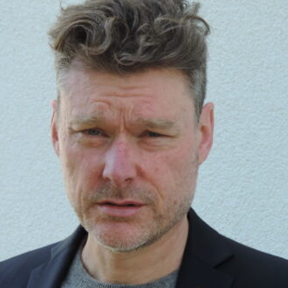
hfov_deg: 8.3
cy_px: 165
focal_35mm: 210
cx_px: 177
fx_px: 1977
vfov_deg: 8.3
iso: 160
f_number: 4.4
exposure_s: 1/125
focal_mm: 27.6
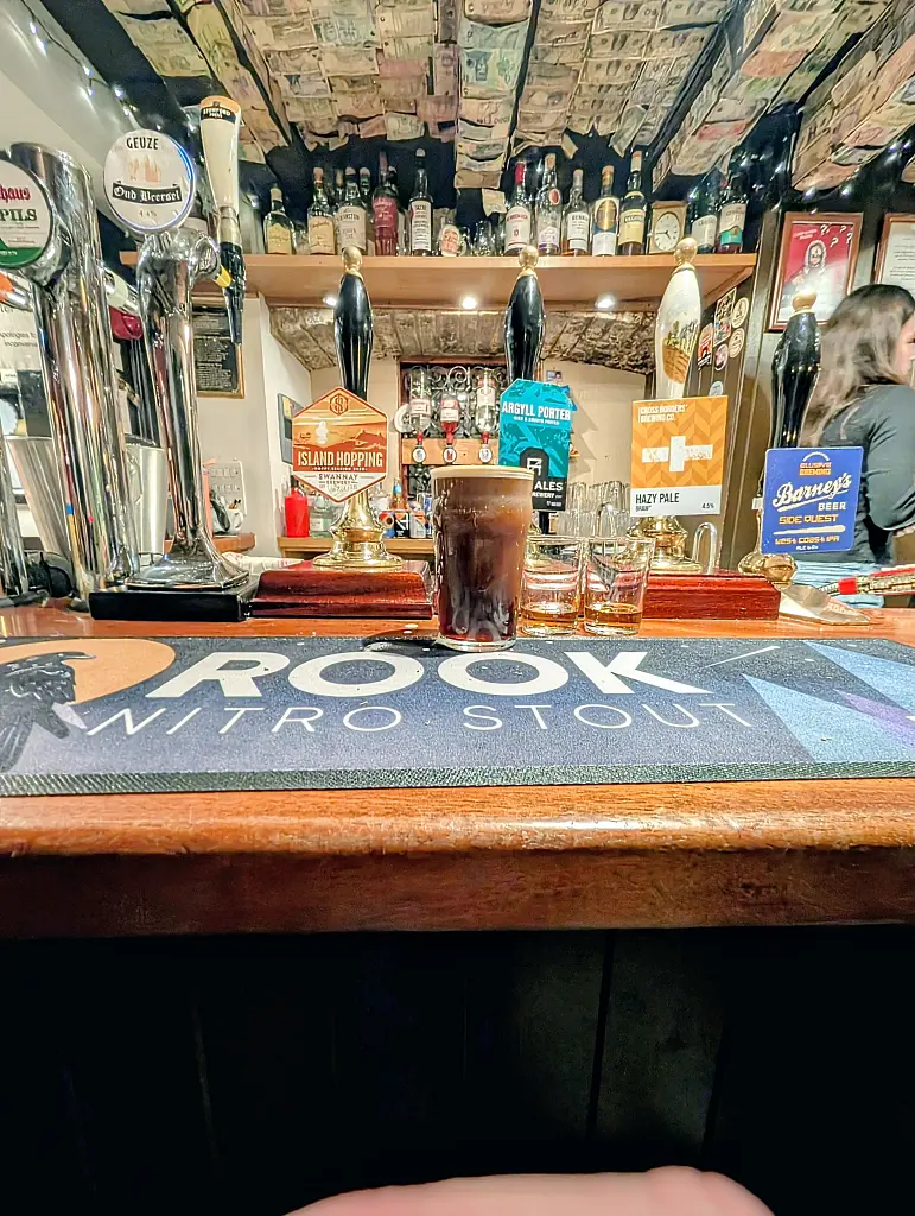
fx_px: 422
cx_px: 458
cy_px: 608
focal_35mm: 12
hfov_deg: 94.6
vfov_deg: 110.5
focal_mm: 2.02
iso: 438
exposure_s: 1/25
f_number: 1.7
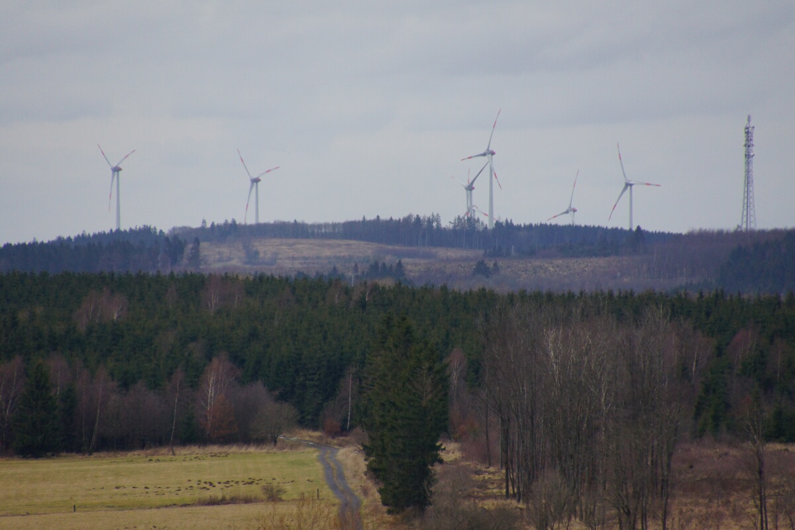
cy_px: 265
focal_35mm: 420
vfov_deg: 3.3
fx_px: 9274
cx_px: 398
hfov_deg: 4.9
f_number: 6.3
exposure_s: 1/500
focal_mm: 280
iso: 500
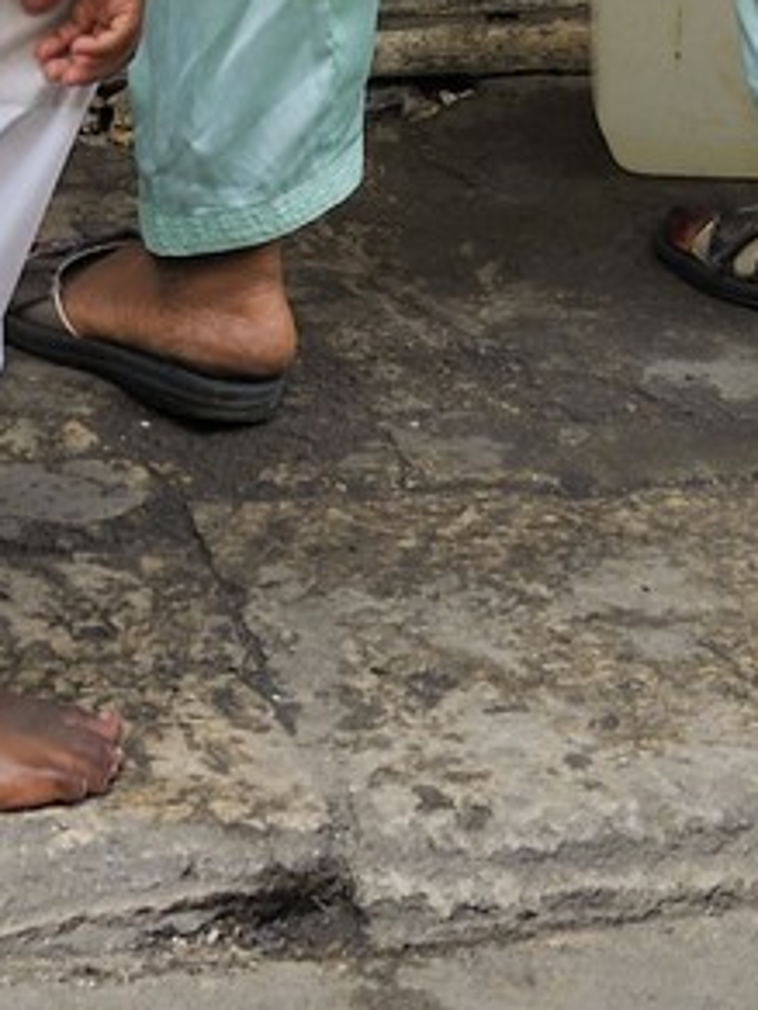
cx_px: 118
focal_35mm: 221
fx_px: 6452
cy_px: -1477
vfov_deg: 8.2
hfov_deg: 6.7
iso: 200
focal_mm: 42
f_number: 5
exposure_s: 1/200
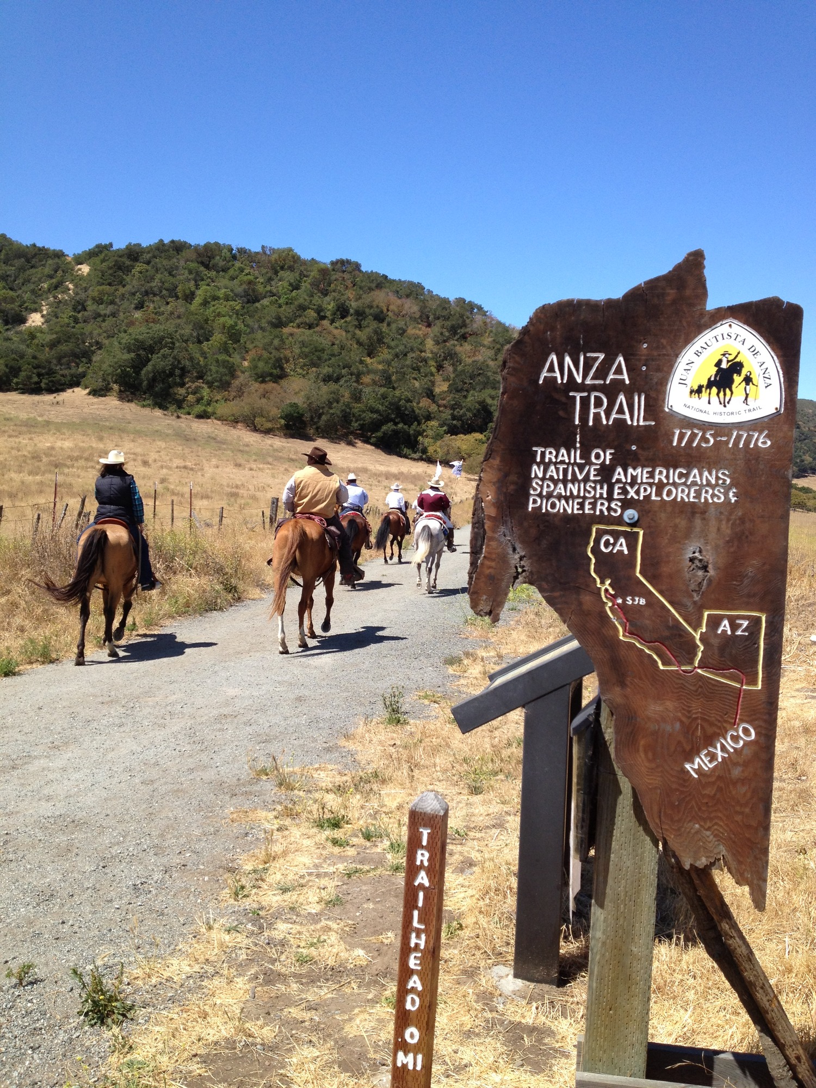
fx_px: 1100
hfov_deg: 40.7
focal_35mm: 35
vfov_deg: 52.6
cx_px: 408
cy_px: 544
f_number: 2.4
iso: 64
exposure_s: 1/1381
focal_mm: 4.28
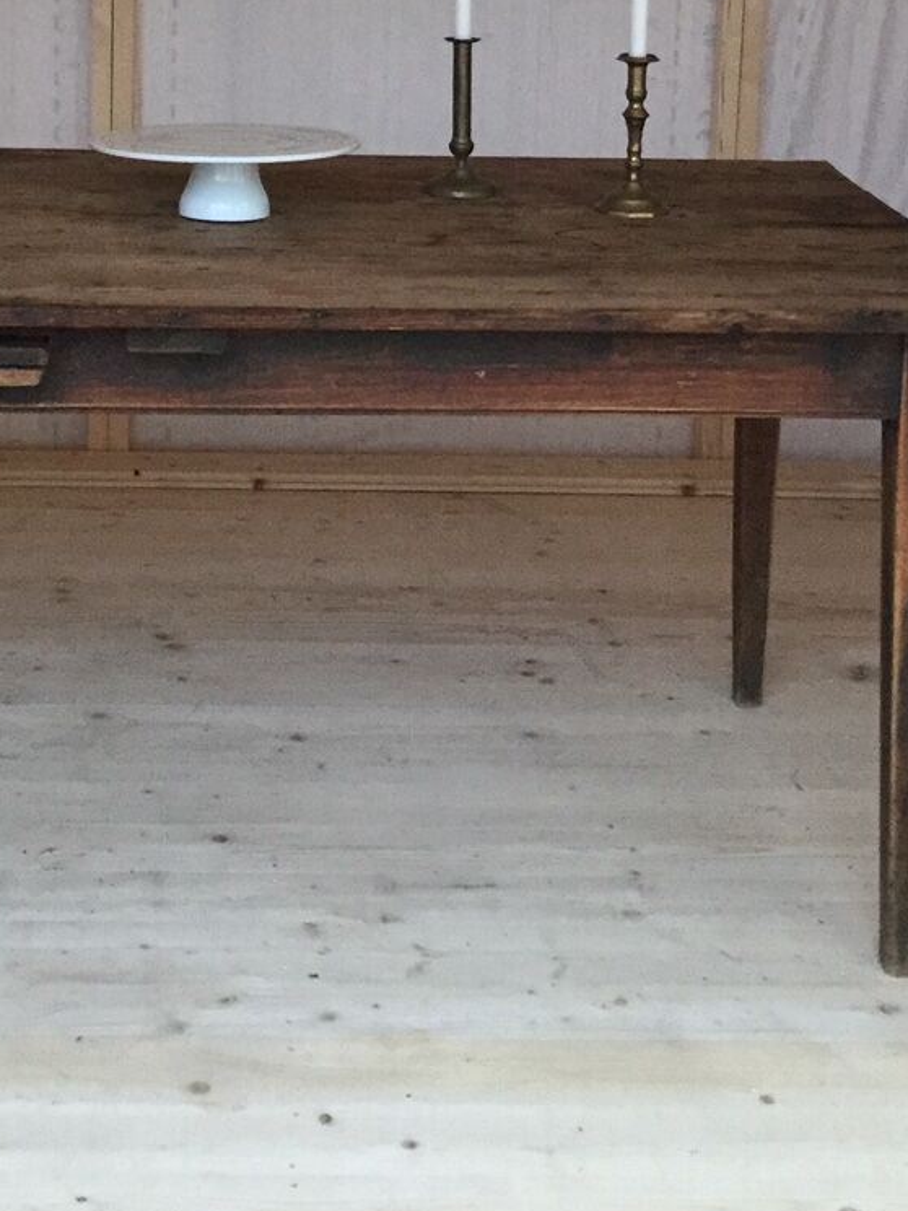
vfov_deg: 27.5
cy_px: 116
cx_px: 345
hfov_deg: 21.6
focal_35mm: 68
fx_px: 2378
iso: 160
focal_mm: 3.3
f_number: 2.4
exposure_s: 1/33
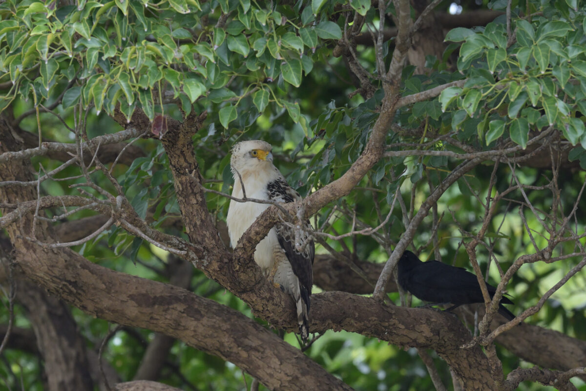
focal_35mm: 900
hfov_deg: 2.3
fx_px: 14649
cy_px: 196
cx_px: 293
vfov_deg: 1.5
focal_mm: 600
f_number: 8
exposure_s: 1/320
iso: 1600
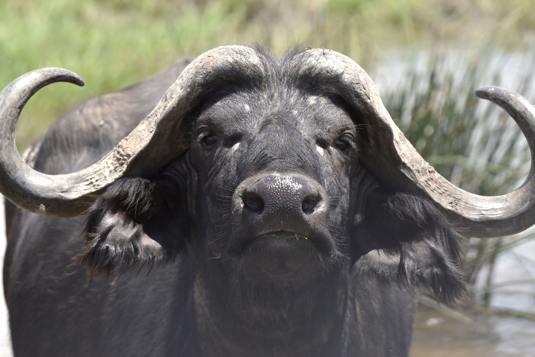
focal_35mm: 540
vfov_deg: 2.5
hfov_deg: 3.8
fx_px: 8024
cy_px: 178
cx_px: 268
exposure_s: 1/1250
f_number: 6.3
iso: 400
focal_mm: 360
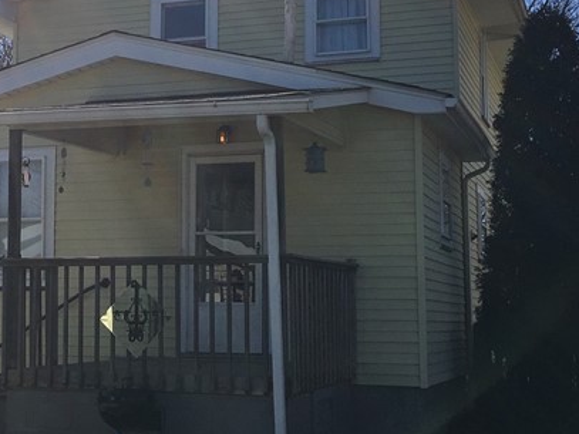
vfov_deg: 20.1
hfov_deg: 26.3
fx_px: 1221
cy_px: 149
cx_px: 127
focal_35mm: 73
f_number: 2.2
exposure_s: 1/2331
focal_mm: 4.15
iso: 25
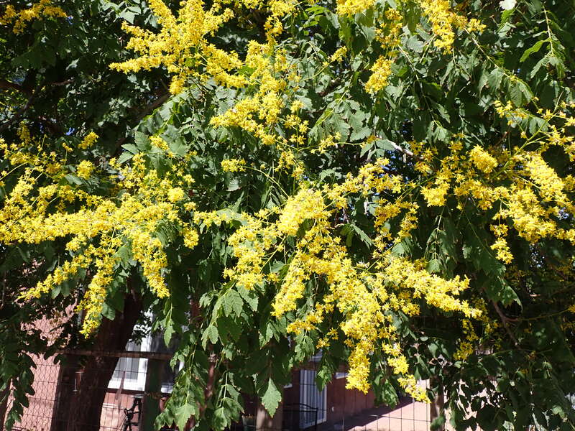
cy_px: 216
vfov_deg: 46.8
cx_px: 288
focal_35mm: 30
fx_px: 498
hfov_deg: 60.0
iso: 100
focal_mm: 5.4
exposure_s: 1/640
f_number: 3.2
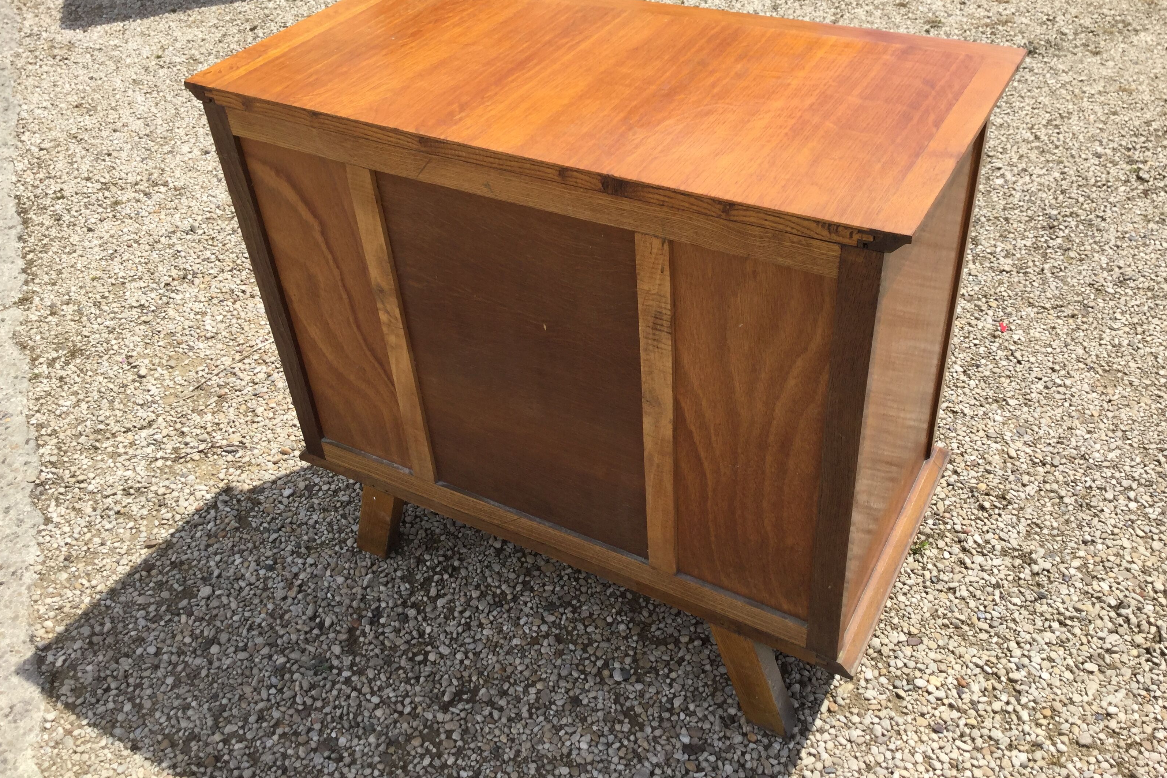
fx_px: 1070
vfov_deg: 39.9
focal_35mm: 33
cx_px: 587
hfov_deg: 57.2
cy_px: 336
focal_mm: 3.3
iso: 25
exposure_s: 1/1018
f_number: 2.4
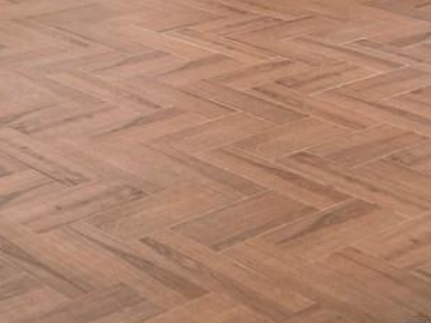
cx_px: -196
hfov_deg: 18.7
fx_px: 1171
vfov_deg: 14.5
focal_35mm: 94
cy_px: -182
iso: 80
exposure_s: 1/60
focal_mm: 3.99
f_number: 1.8
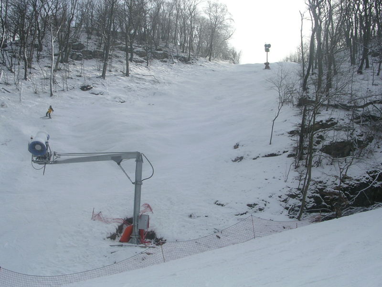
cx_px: 191
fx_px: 452
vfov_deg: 35.1
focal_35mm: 41
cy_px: 144
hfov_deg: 45.8
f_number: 5.8
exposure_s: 1/327
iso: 50
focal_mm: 6.2
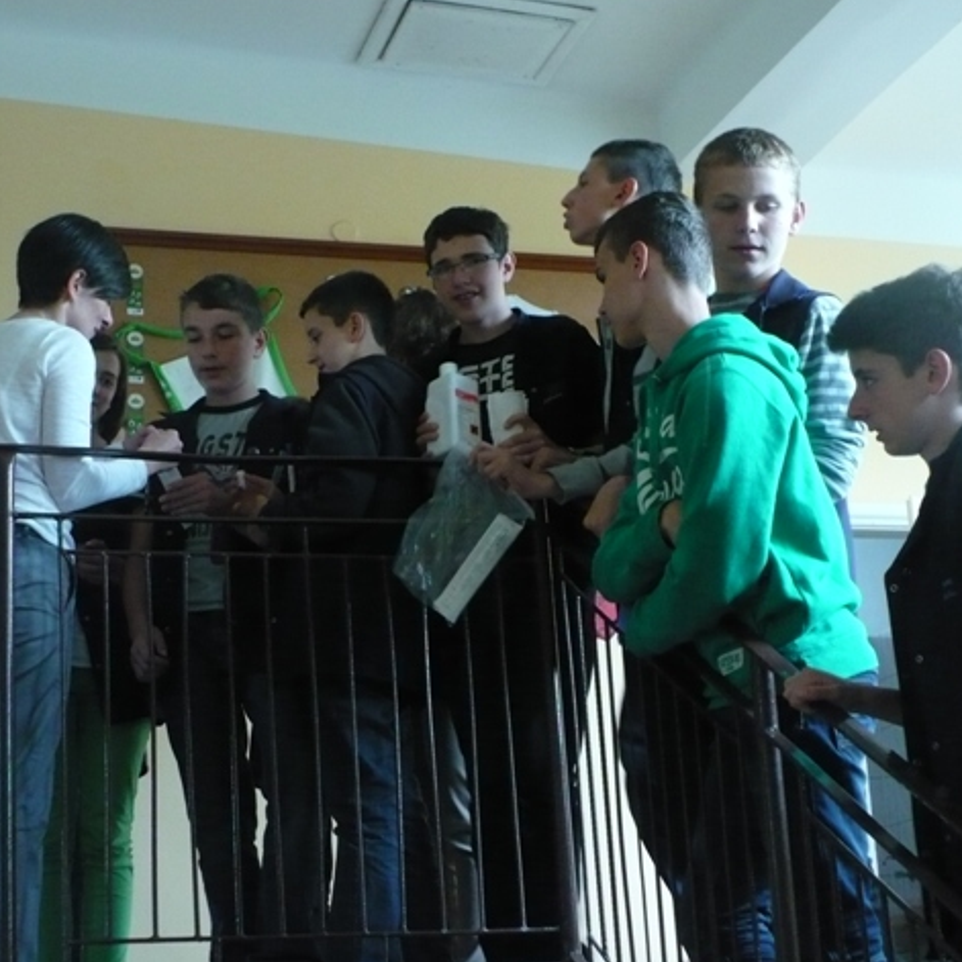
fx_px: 2264
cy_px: 482
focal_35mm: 72
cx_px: 366
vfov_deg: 24.0
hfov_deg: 23.9
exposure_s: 1/20
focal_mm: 9.9
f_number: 3.1
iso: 400
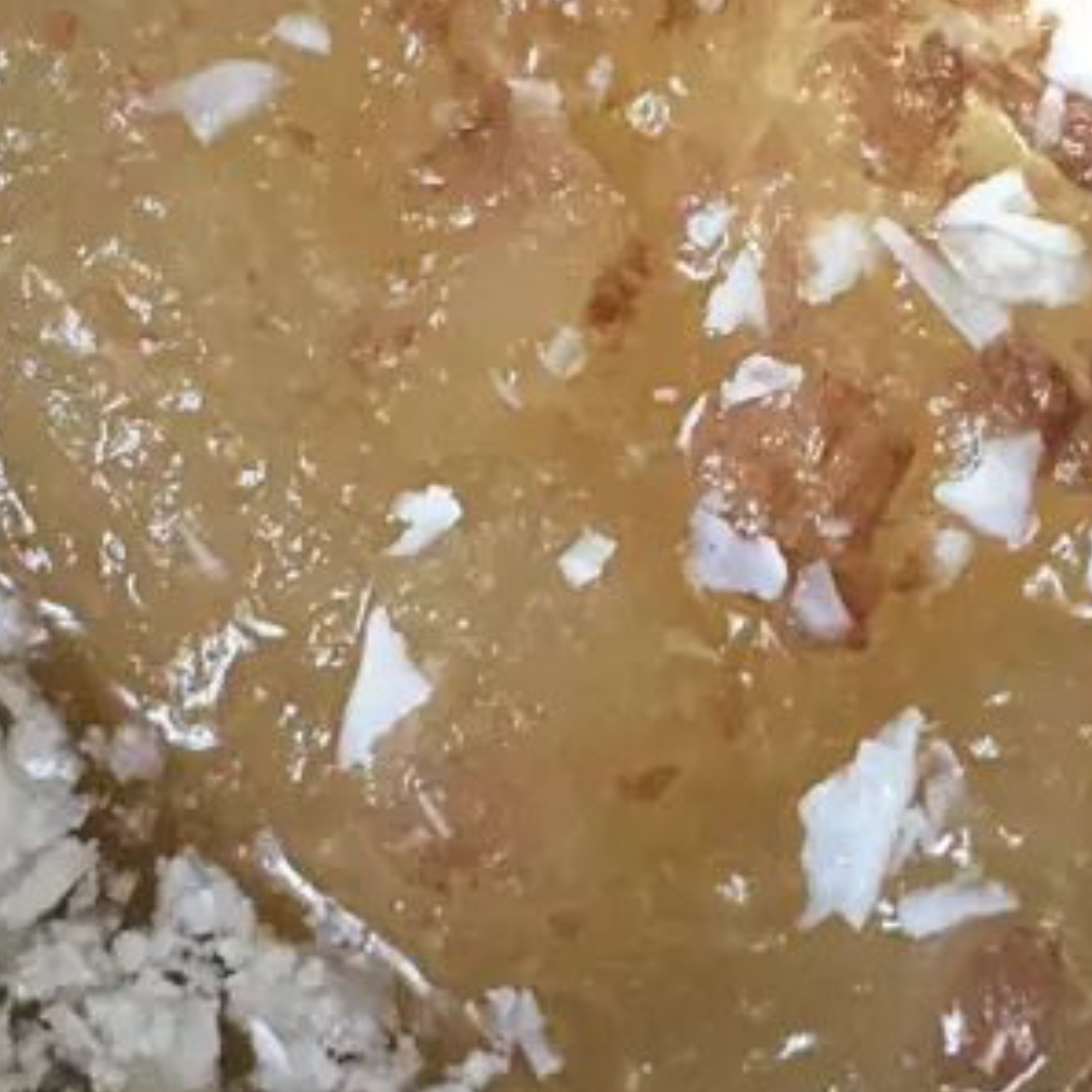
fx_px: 2712
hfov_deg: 22.8
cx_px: 507
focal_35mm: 76
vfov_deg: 22.6
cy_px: 346
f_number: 2.2
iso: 250
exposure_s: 1/20
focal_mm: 4.15
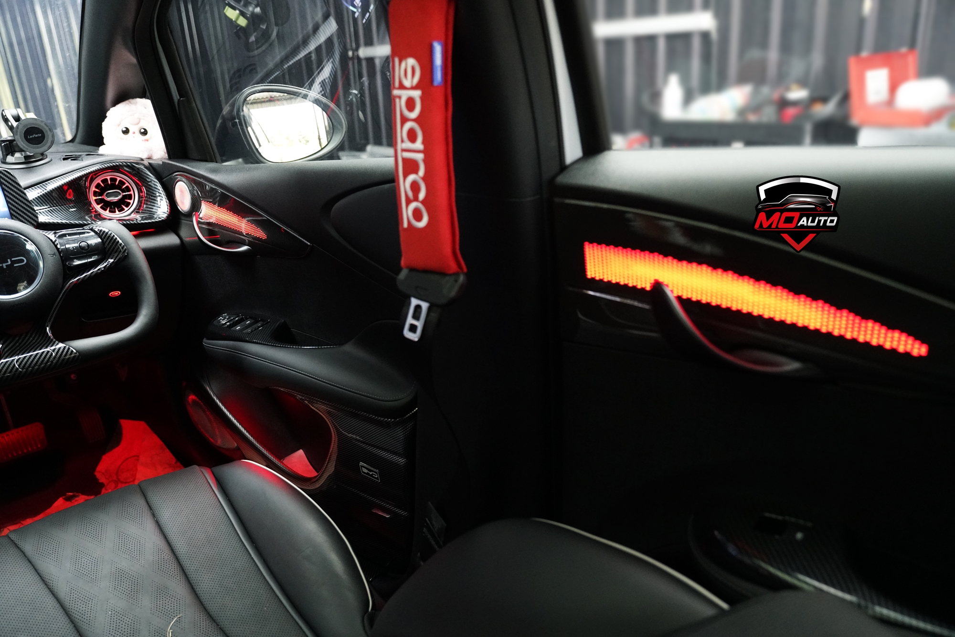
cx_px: 478
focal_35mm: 29
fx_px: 769
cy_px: 318
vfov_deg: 45.0
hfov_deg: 63.7
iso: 6400
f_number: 4
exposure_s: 1/20
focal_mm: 29
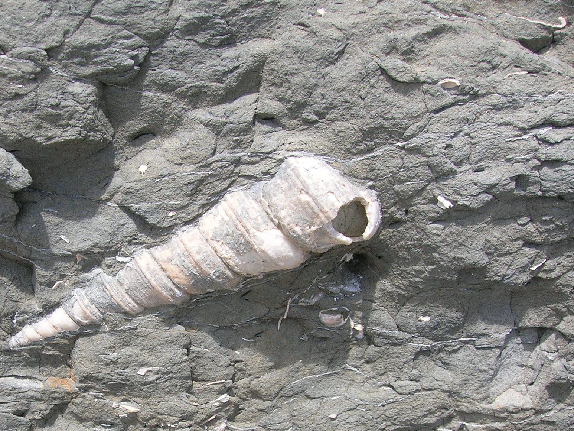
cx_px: 185
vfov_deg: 25.4
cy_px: 321
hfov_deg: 33.4
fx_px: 945
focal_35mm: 57
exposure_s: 1/184
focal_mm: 5.7
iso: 50
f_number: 4.9
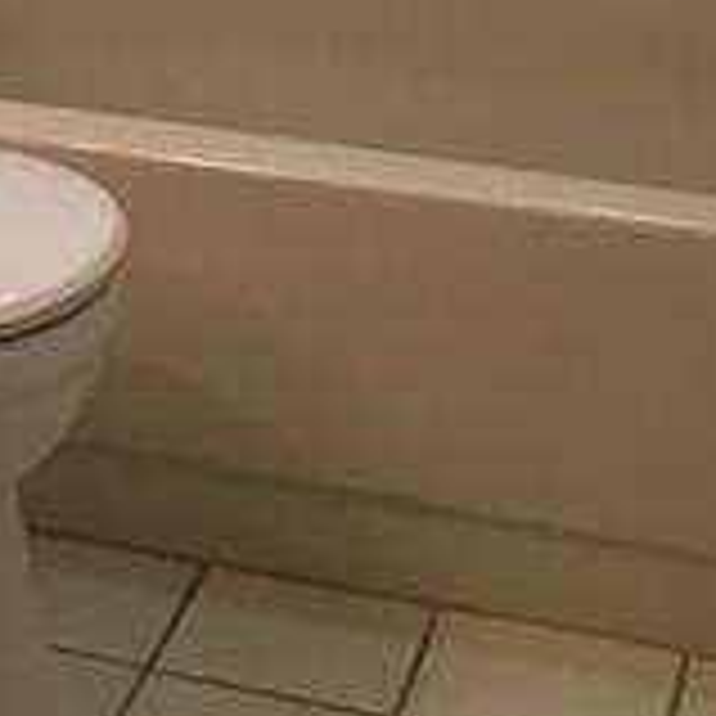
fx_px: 2902
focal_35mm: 124
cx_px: -86
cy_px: -581
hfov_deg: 13.8
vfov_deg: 12.8
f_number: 2.2
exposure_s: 1/30
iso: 64
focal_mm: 4.15
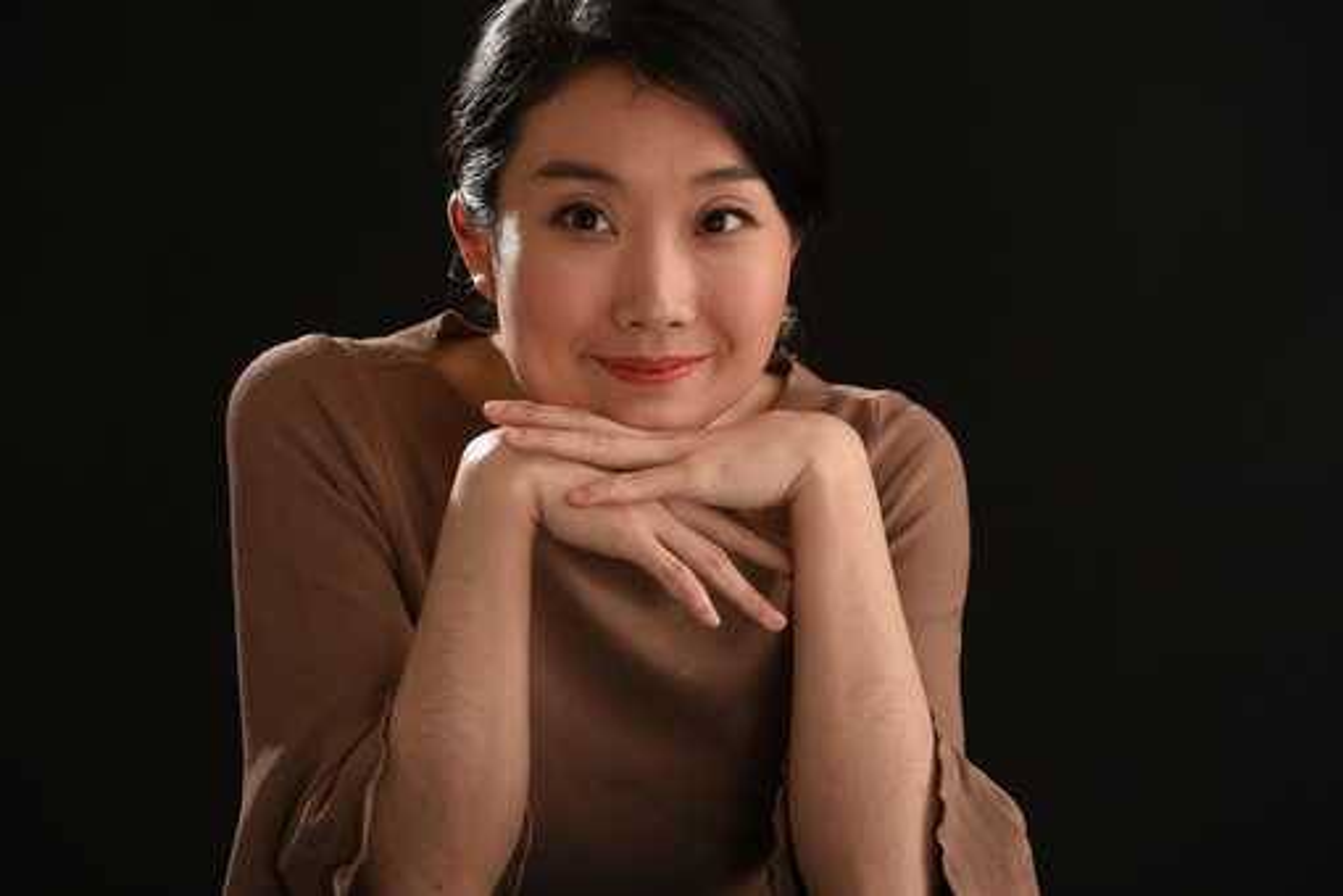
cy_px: 448
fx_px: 5409
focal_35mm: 145
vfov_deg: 9.5
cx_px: 672
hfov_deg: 14.2
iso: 100
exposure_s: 1/60
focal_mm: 145
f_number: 9
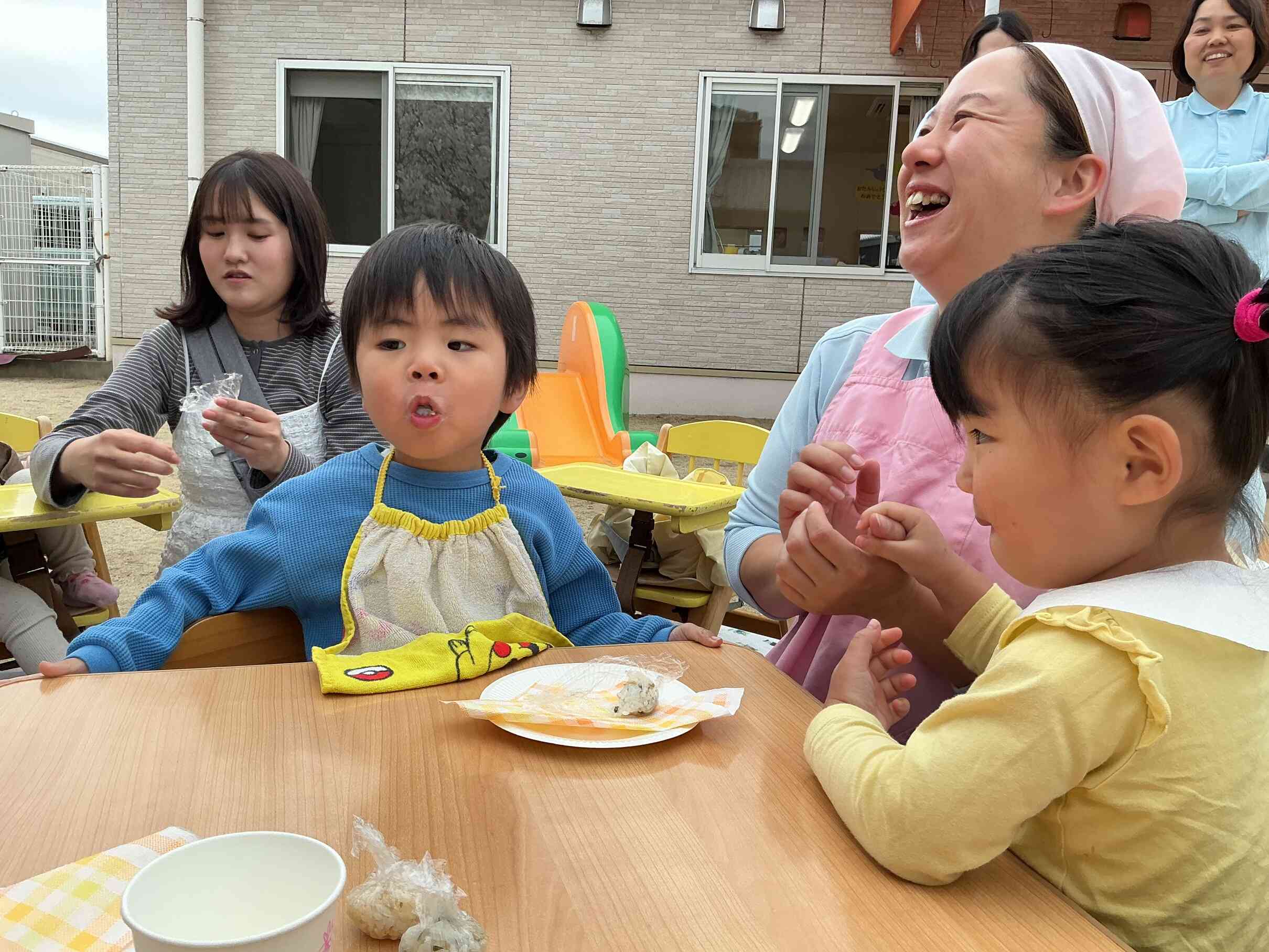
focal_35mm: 29
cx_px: 634
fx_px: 1063
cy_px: 476
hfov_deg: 61.7
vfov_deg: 48.2
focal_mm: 3
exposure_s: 1/120
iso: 20
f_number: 1.8
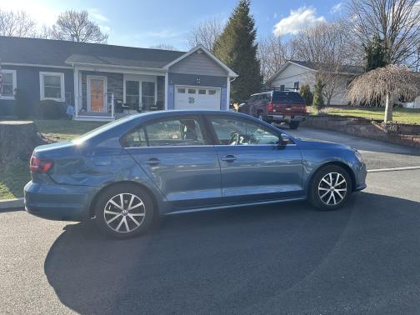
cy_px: 158
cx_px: 210
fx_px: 315
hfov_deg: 67.3
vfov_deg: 53.1
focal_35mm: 26
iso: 50
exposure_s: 1/840
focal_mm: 5.1
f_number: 1.6
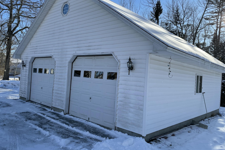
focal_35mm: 28
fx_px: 175
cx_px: 112
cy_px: 75
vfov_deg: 46.4
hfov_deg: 65.5
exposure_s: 1/2304
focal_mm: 4.2
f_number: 1.6
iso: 32
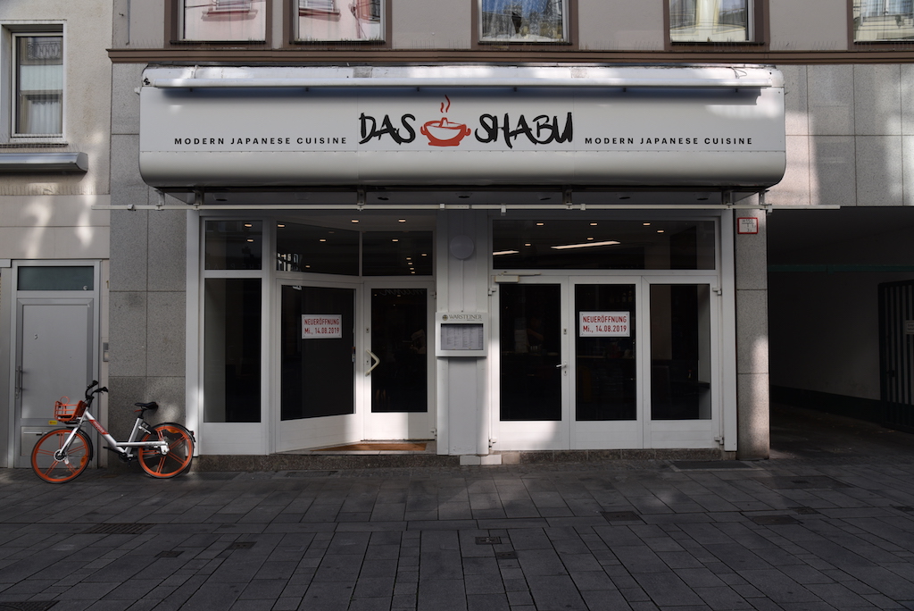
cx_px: 457
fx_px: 711
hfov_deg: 65.4
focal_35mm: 28
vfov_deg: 46.5
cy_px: 306
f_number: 8
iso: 250
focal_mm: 28
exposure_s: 1/250
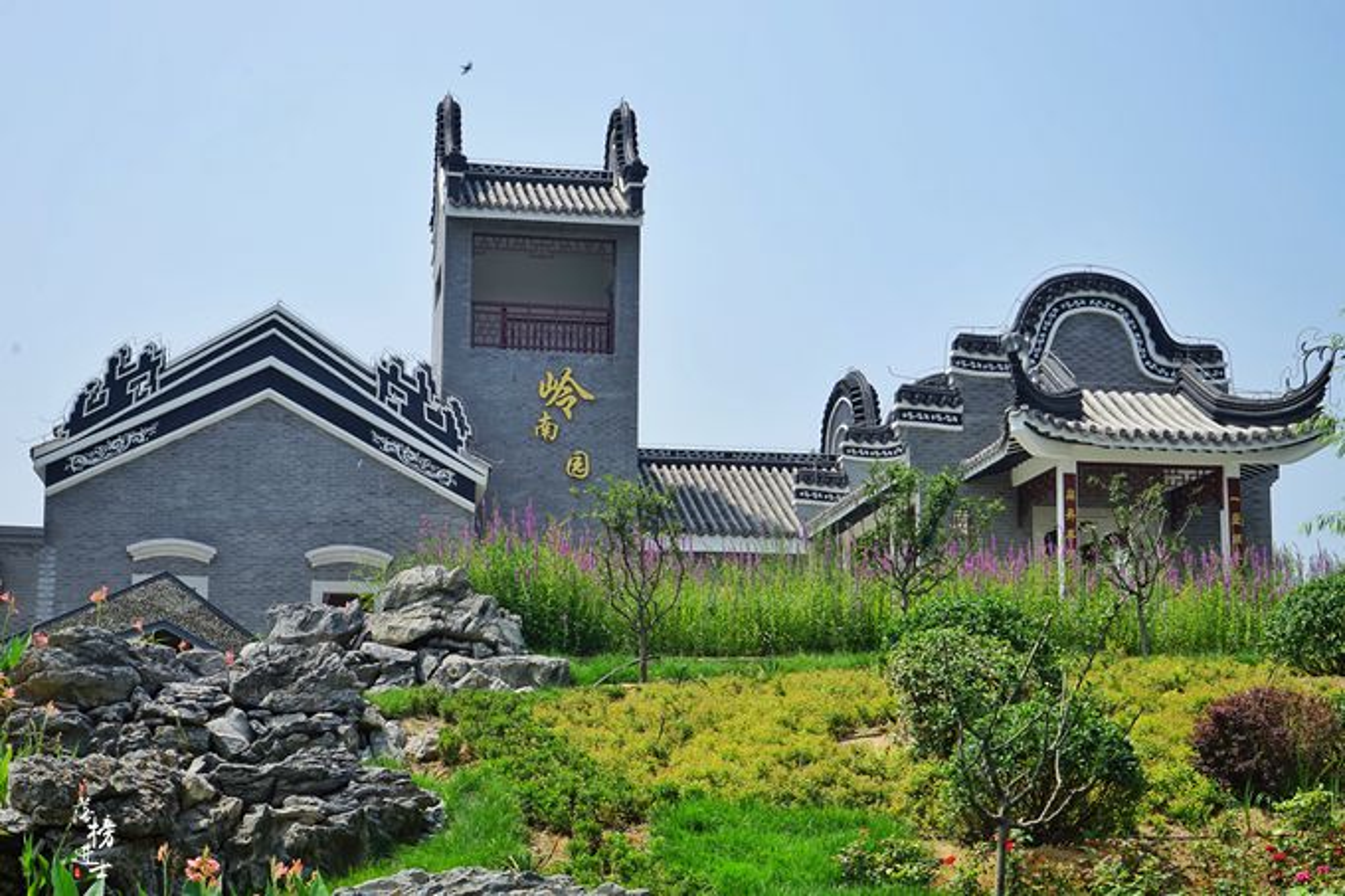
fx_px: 2092
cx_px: 672
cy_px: 448
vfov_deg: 24.2
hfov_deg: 35.6
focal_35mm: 56
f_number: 11
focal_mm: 56
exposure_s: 1/125
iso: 100
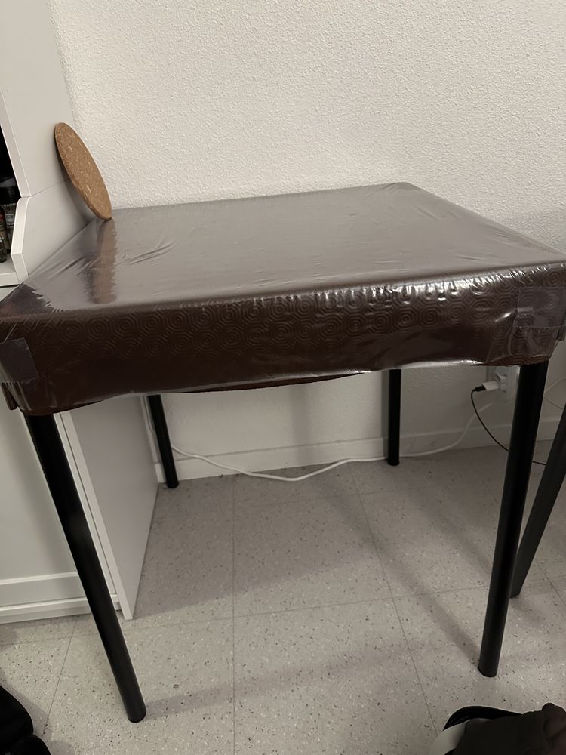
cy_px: 378
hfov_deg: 56.8
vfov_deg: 71.6
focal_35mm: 24
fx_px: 523
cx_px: 283
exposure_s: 1/33
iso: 800
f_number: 1.78
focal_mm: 6.86
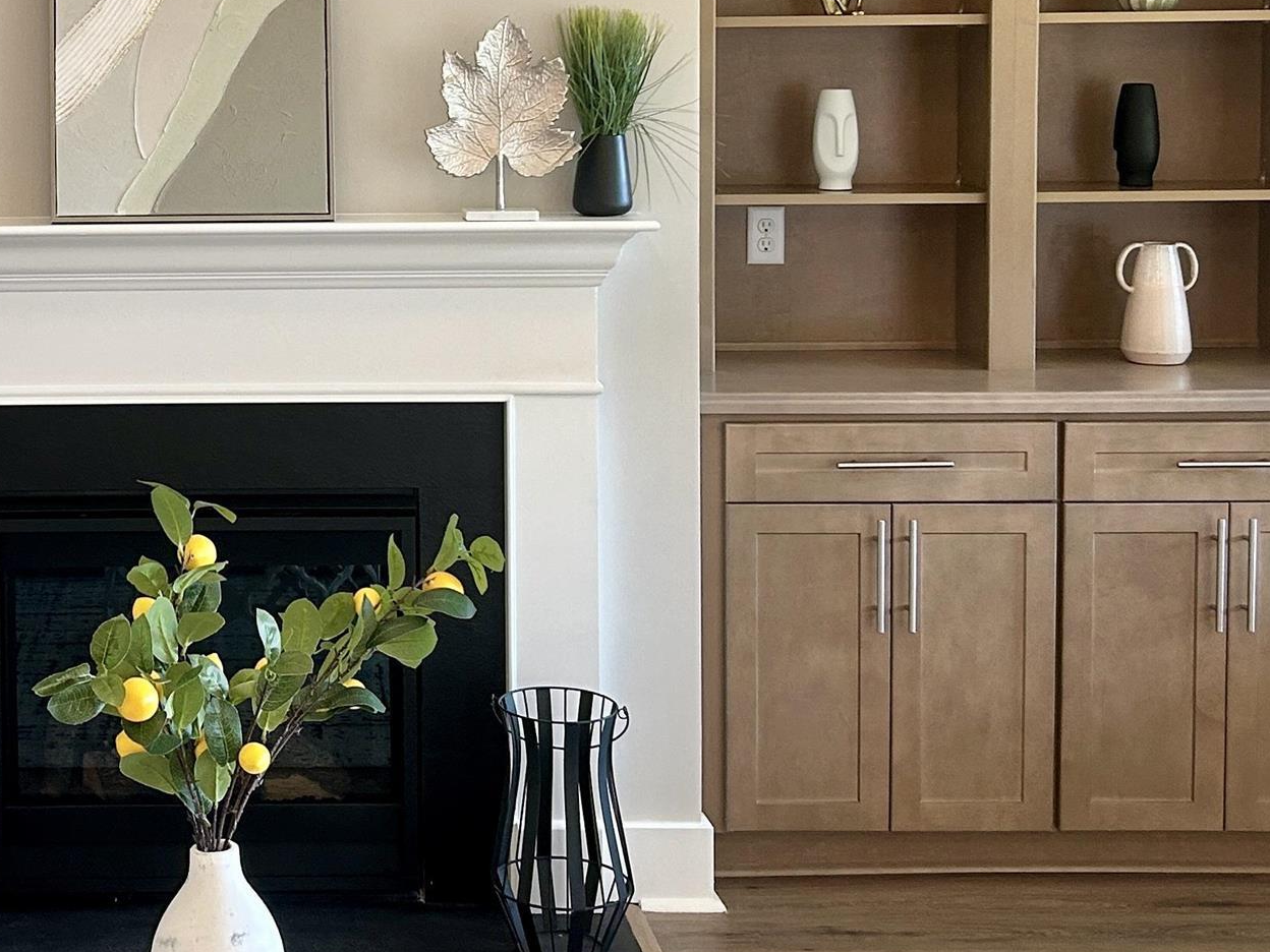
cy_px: 164
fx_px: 2348
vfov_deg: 22.6
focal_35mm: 64
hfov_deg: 29.3
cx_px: 181
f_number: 1.5
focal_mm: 5.7
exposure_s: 1/120
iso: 125
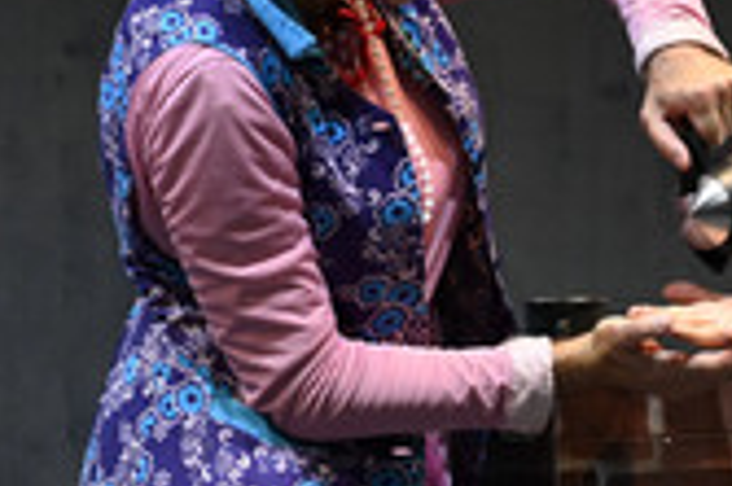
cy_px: 66
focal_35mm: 890
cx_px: 940
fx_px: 18079
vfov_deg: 1.5
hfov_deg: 2.3
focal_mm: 330
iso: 6400
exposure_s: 1/200
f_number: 5.6
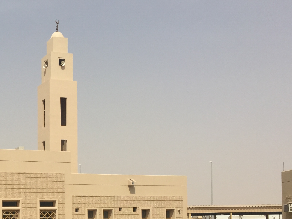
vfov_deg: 23.2
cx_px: 15
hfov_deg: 30.0
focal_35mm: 61
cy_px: 208
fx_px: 515
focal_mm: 4.15
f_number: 2.2
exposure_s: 1/4950
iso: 32
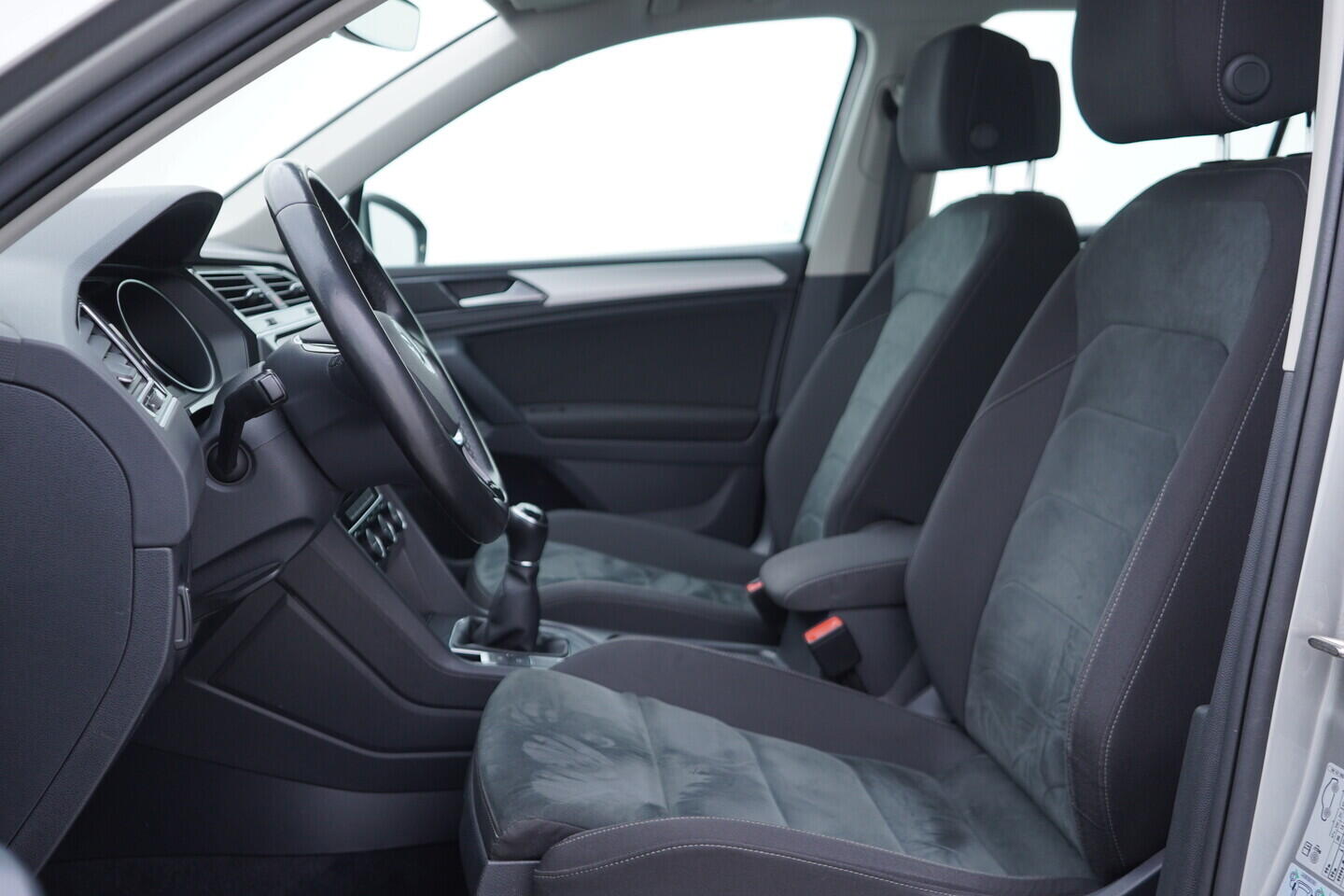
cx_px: 672
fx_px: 1344
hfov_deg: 53.1
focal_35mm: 36
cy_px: 448
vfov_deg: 36.9
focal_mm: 24
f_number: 2.8
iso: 125
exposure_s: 1/40
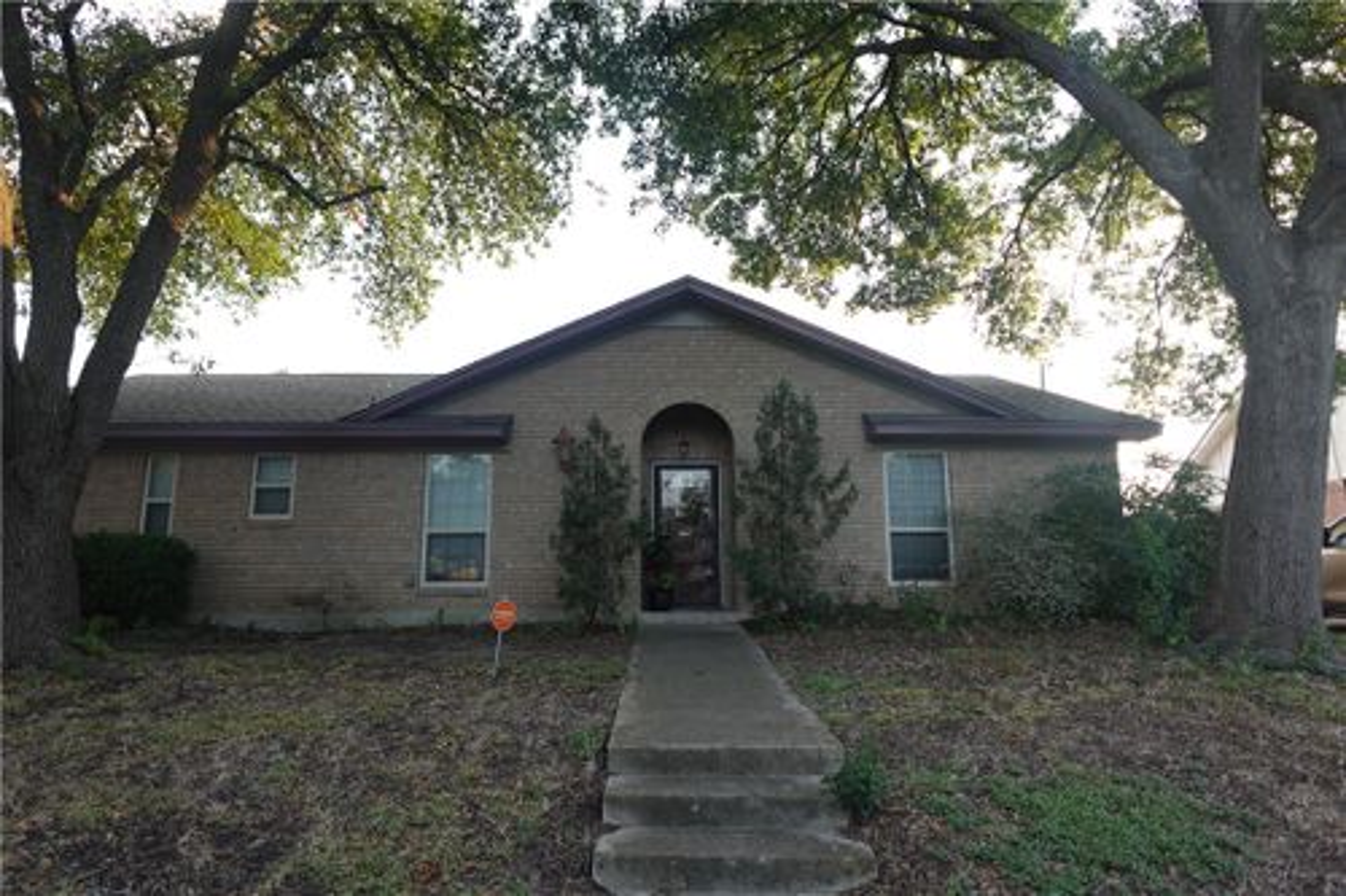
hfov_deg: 84.0
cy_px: 448
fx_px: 747
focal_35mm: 20
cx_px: 673
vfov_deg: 61.9
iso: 125
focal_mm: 7.6
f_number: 2
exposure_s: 1/250
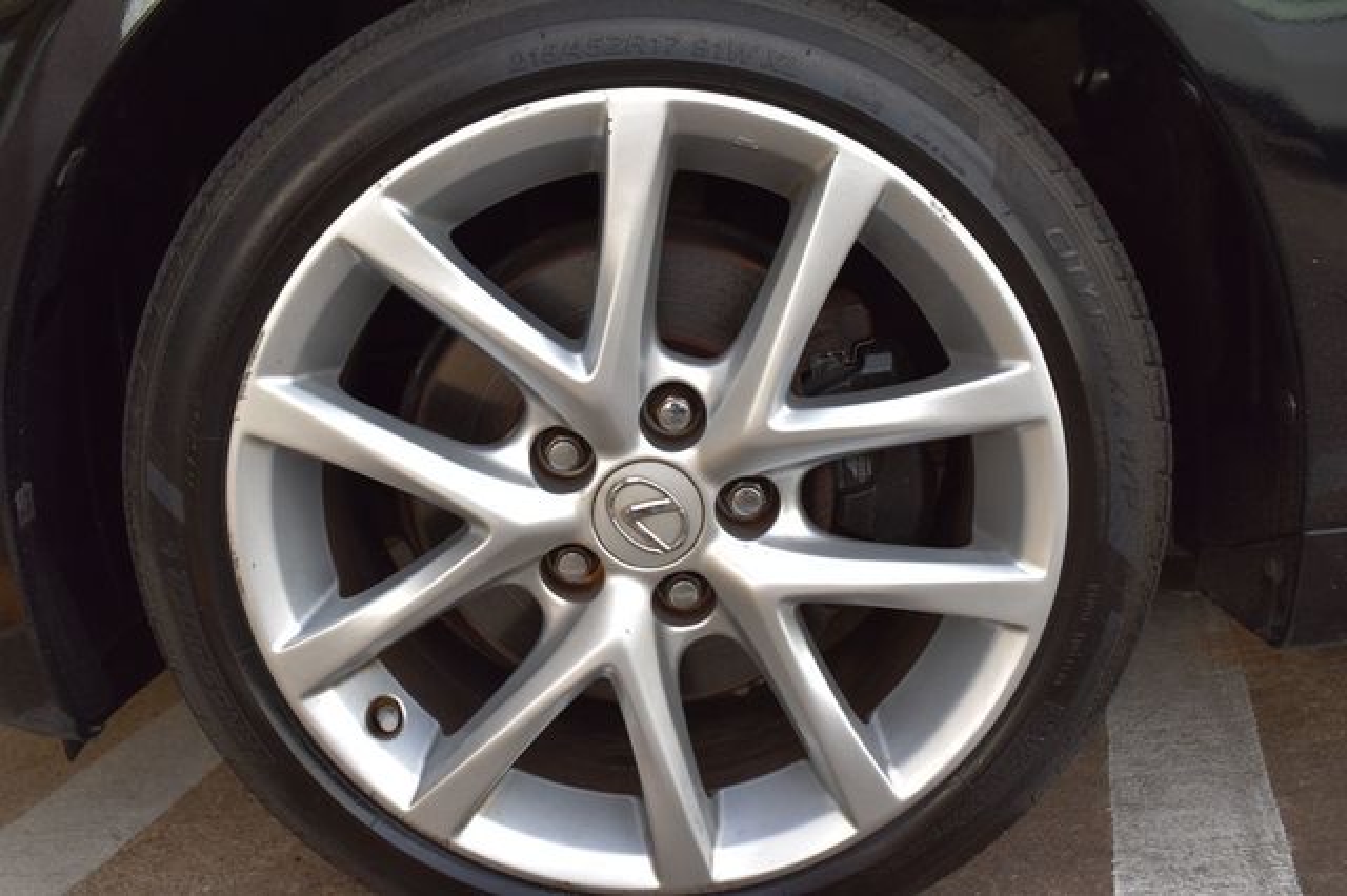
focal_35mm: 38
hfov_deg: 51.3
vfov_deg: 35.5
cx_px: 674
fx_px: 1402
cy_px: 448
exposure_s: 1/50
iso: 400
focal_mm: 25
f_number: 8
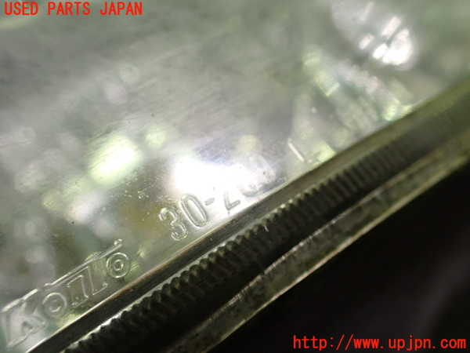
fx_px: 407
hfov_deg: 60.0
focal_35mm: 30
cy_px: 176
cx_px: 235
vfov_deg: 46.8
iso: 800
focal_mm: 5.4
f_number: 2.3
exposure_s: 1/80
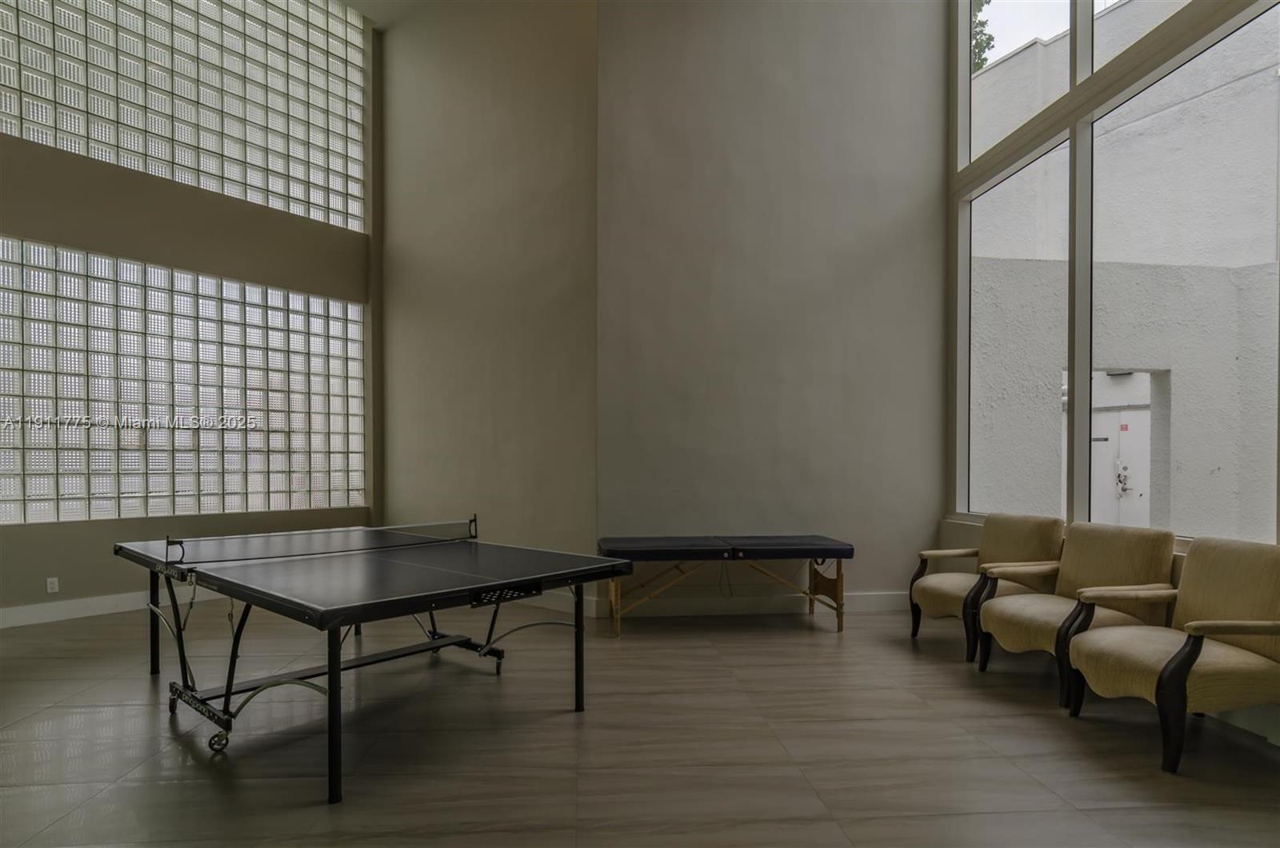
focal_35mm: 18
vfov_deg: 67.2
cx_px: 640
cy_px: 424
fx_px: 639
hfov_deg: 90.1
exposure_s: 1/15
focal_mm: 12
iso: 100
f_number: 9
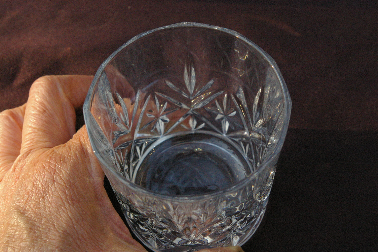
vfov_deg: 34.1
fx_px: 409
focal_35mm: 39
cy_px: 126
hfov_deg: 49.6
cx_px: 189
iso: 1600
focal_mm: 26
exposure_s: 1/350
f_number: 8
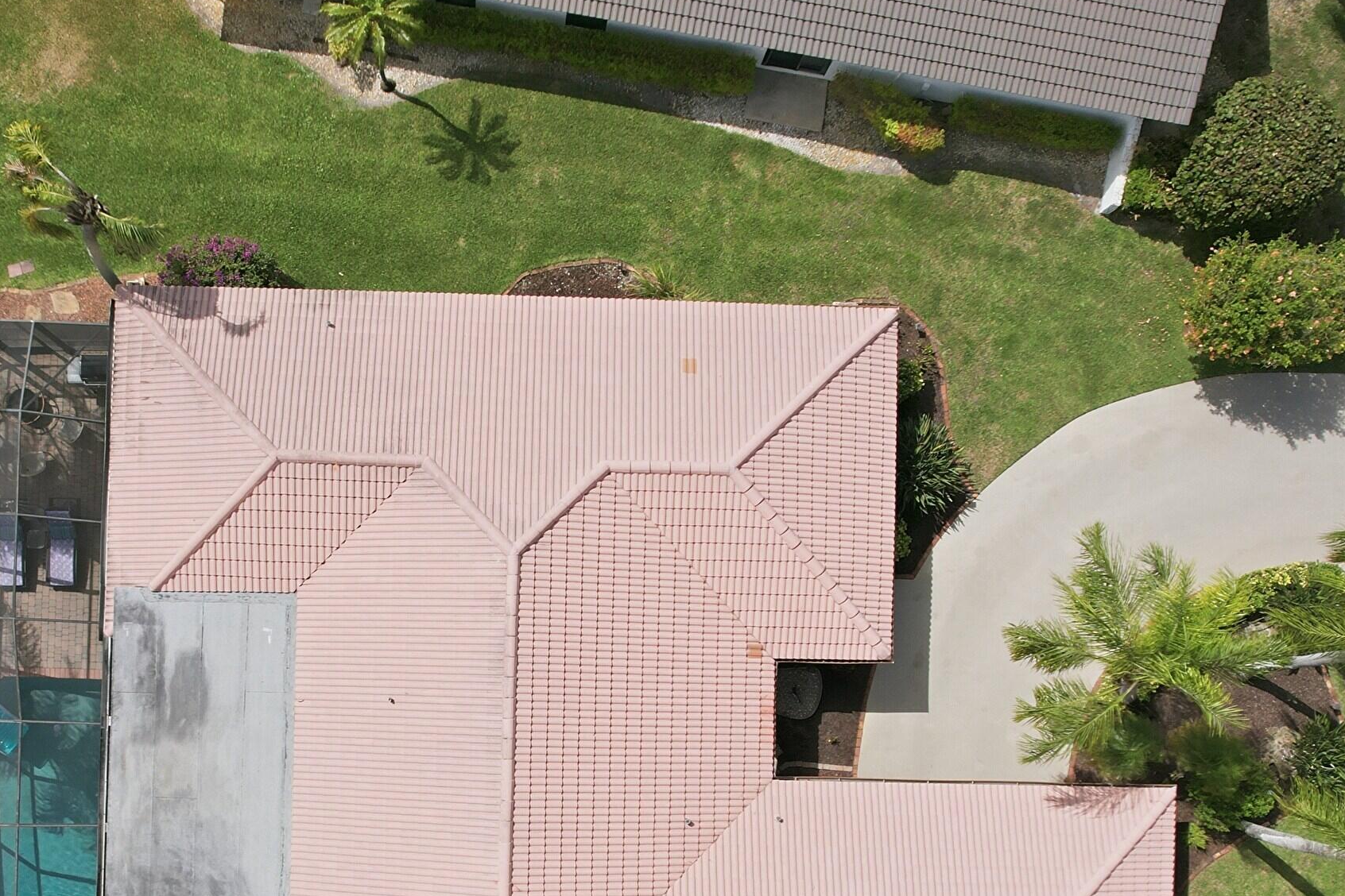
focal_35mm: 39
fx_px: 1457
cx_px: 491
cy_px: 682
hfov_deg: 49.0
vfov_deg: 33.5
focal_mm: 8.4
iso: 100
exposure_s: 1/1000
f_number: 2.8
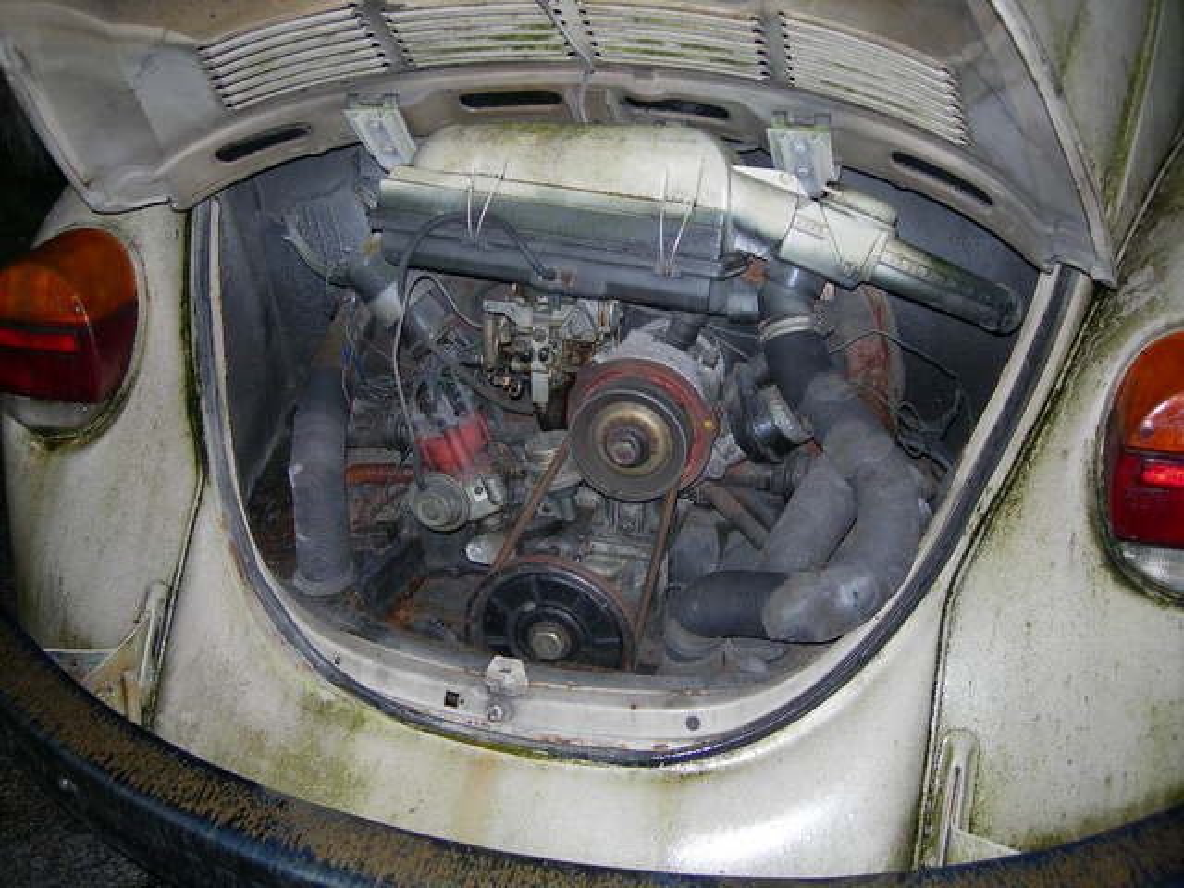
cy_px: 444
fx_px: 1300
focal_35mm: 38
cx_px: 592
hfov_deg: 49.0
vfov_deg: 37.7
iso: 58
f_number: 2.8
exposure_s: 1/60.1
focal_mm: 7.8
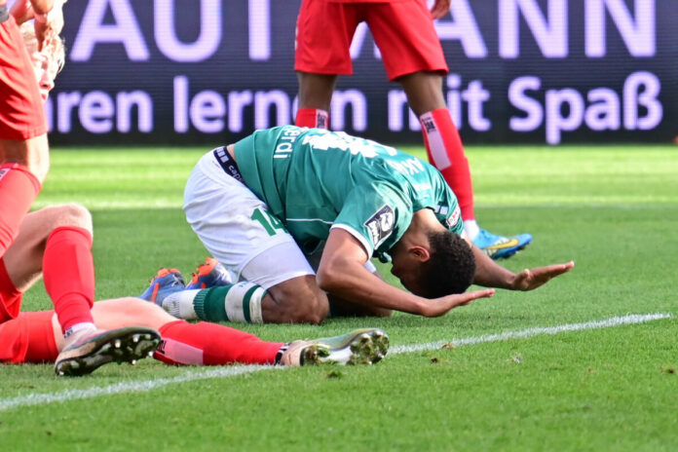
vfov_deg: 7.0
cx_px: 339
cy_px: 226
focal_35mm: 195
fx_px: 3672
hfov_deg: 10.5
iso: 1600
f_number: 4
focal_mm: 195
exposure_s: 1/3200
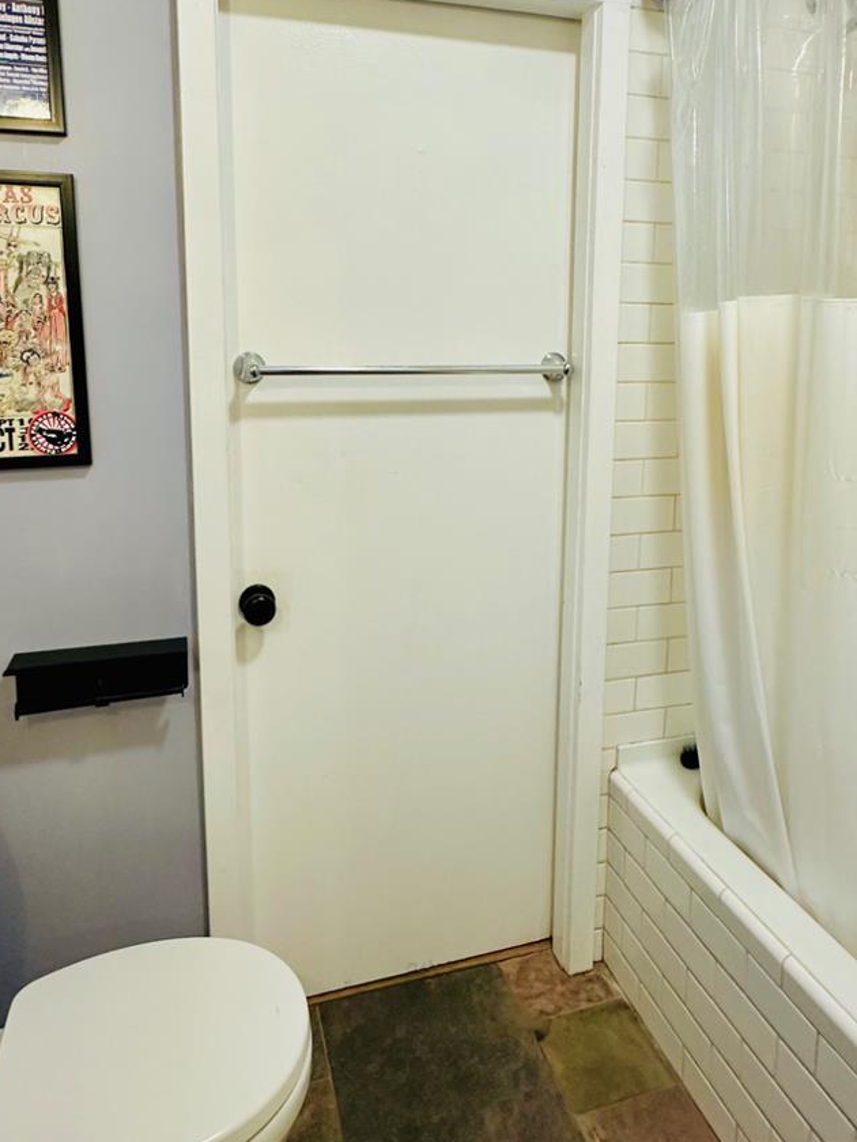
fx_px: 825
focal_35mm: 25
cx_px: 447
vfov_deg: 68.4
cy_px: 435
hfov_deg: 54.9
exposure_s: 1/60
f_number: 2.2
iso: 200
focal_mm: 2.22
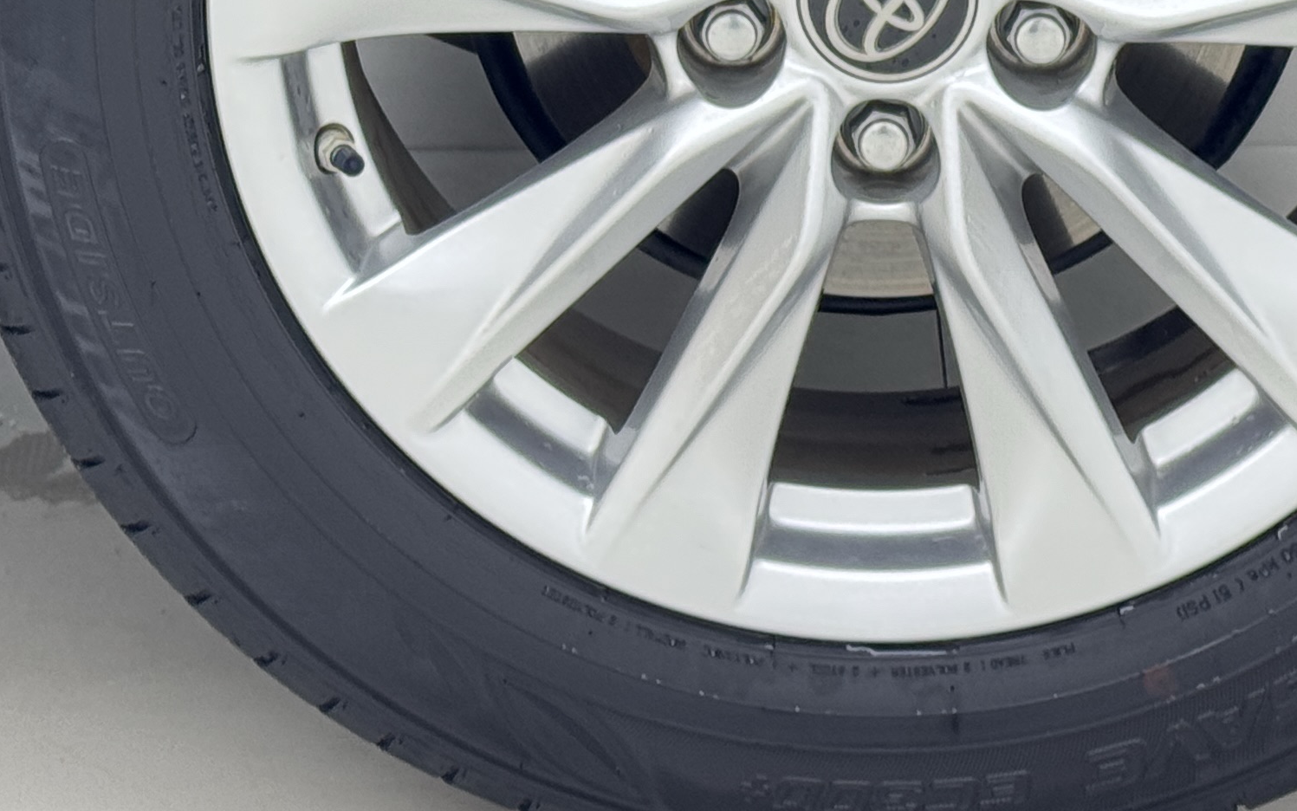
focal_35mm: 137
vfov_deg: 9.3
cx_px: 828
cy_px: -360
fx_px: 4843
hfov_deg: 15.2
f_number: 1.78
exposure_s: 1/121
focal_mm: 6.76
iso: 50
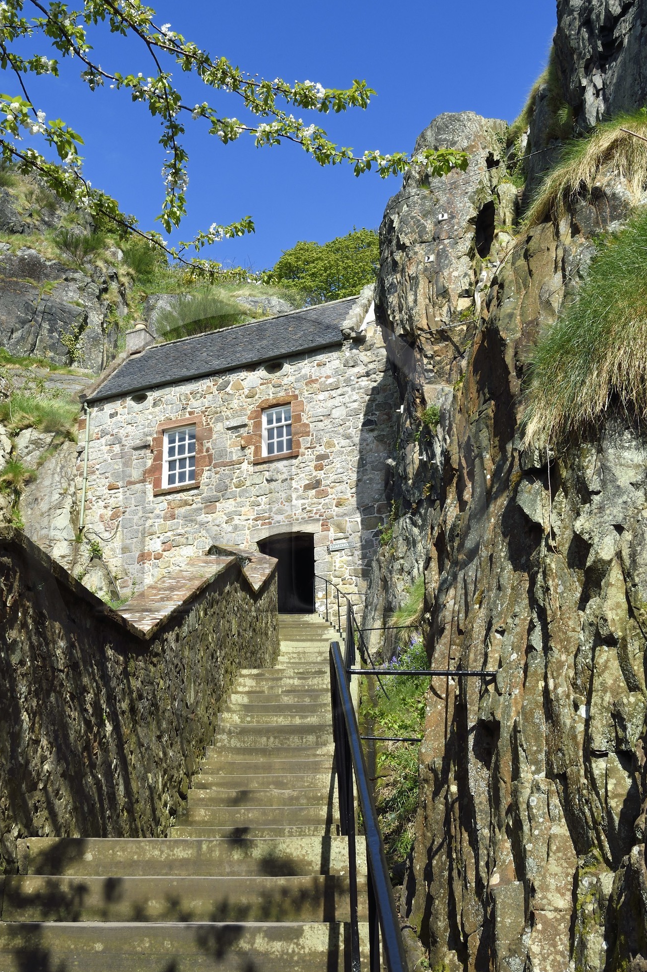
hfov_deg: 31.8
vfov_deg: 46.4
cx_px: 254
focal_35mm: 42
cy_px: 521
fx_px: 1133
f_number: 16
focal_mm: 34
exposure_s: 1/125
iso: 200
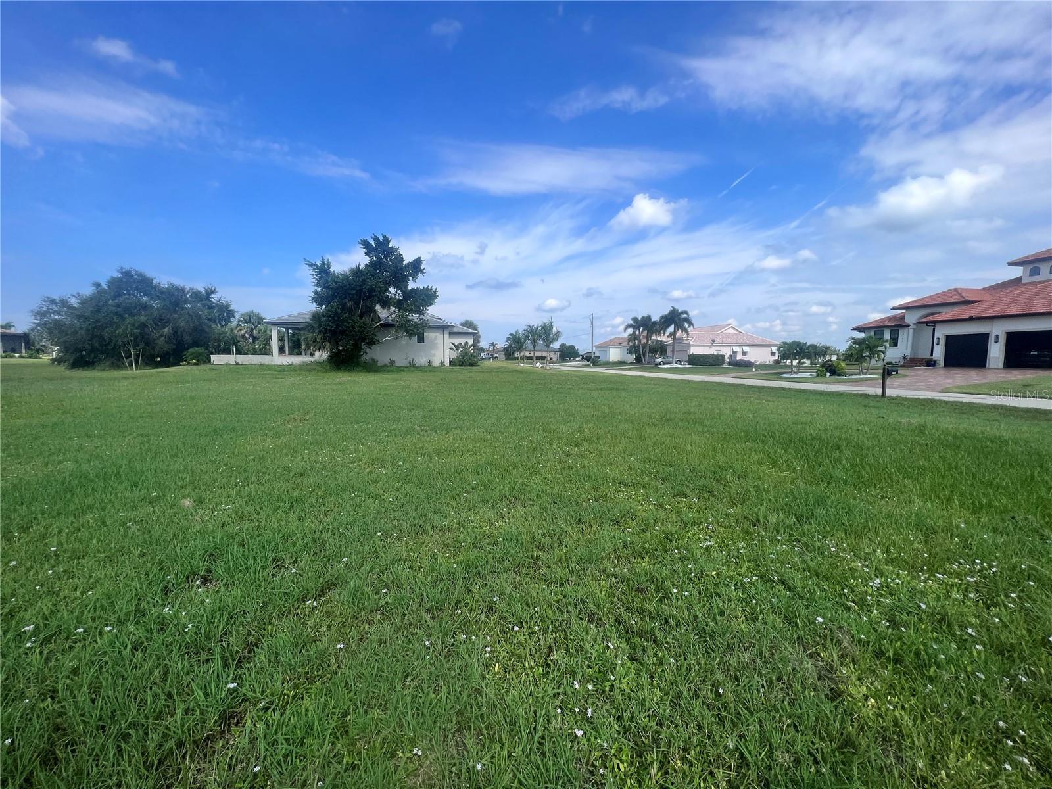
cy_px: 394
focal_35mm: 13
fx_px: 395
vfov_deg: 89.9
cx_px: 526
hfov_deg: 106.2
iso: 32
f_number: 1.8
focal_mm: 1.57
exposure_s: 1/1575
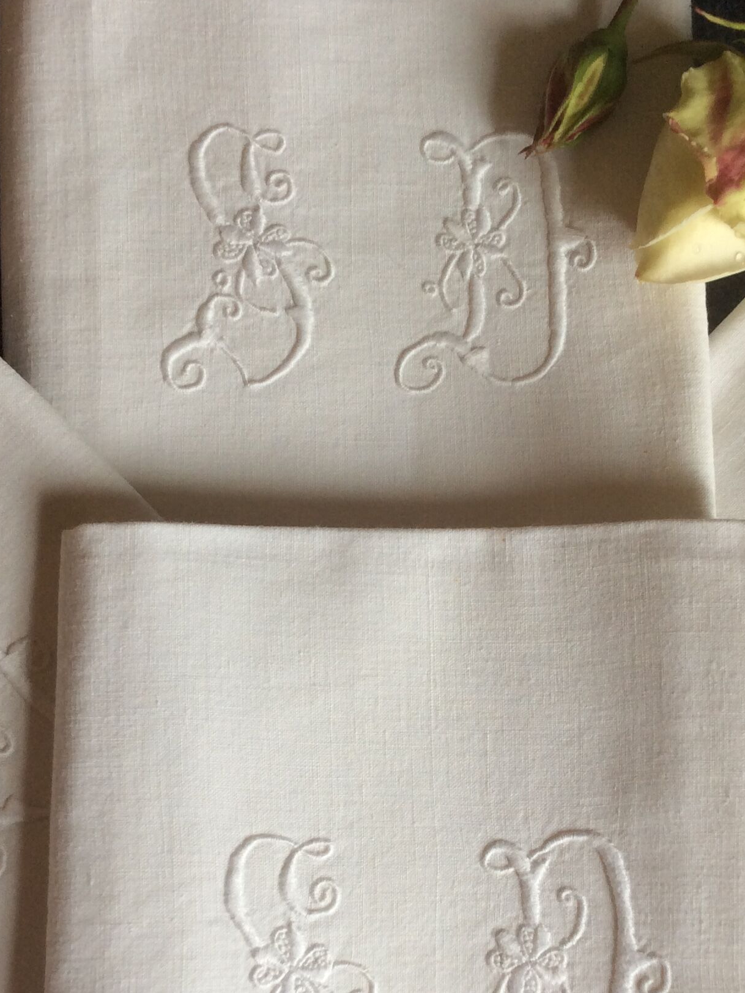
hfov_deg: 28.6
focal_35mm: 51
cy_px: 612
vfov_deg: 37.3
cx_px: 382
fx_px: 1463
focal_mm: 3.3
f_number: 2.4
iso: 40
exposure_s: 1/25
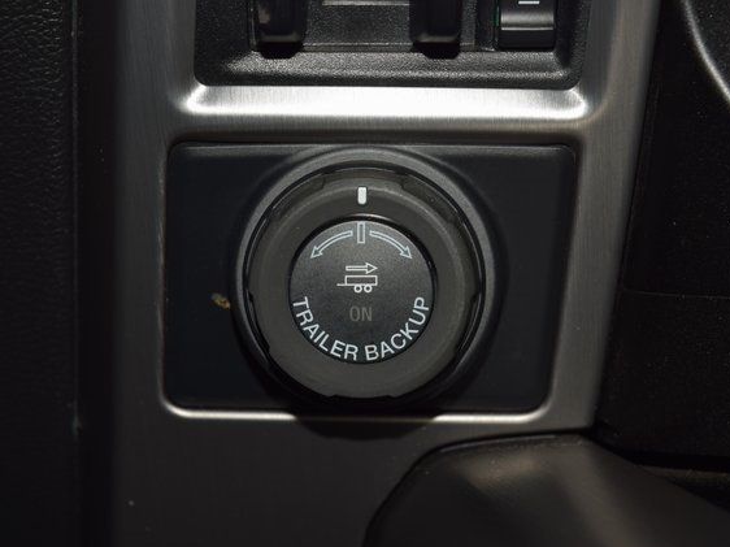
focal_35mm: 115
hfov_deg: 17.1
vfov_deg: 12.9
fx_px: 2424
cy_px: 276
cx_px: 353
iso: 100
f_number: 8
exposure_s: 1/125
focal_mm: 70
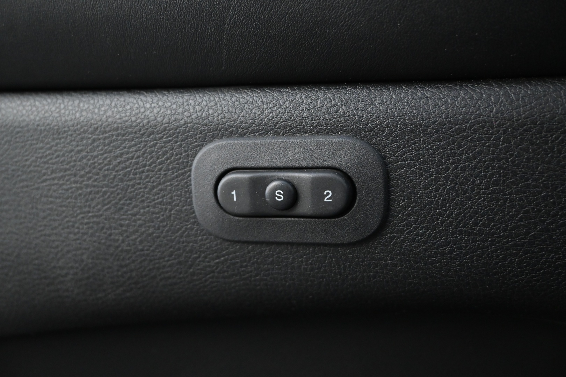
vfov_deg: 36.9
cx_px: 283
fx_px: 566
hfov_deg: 53.1
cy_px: 188
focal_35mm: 36
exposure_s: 1/25
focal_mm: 24
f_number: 4.2
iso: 3200
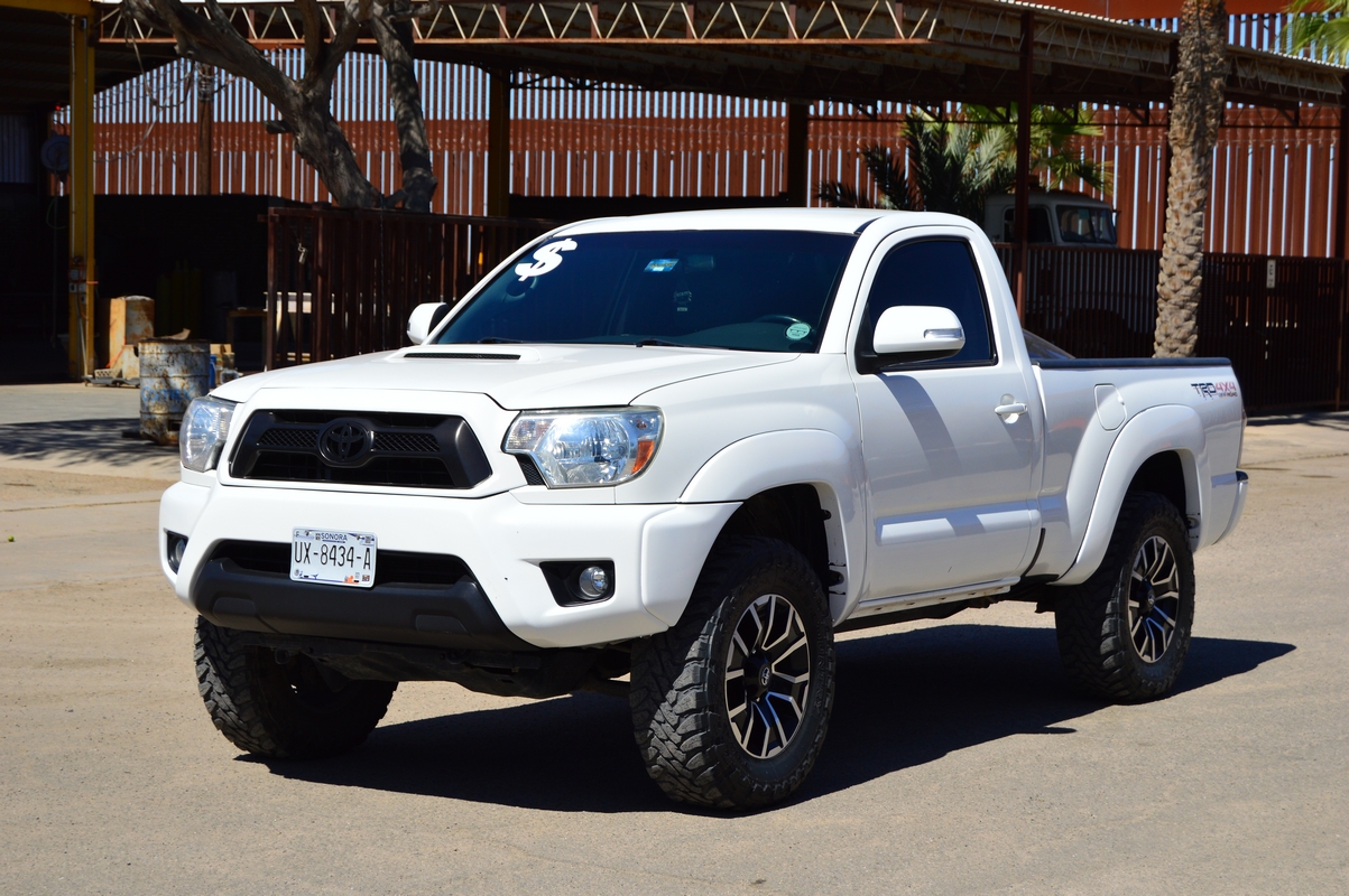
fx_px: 2696
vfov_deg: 18.9
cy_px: 448
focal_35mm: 72
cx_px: 674
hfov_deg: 28.1
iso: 200
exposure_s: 1/1250
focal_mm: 48
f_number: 7.1
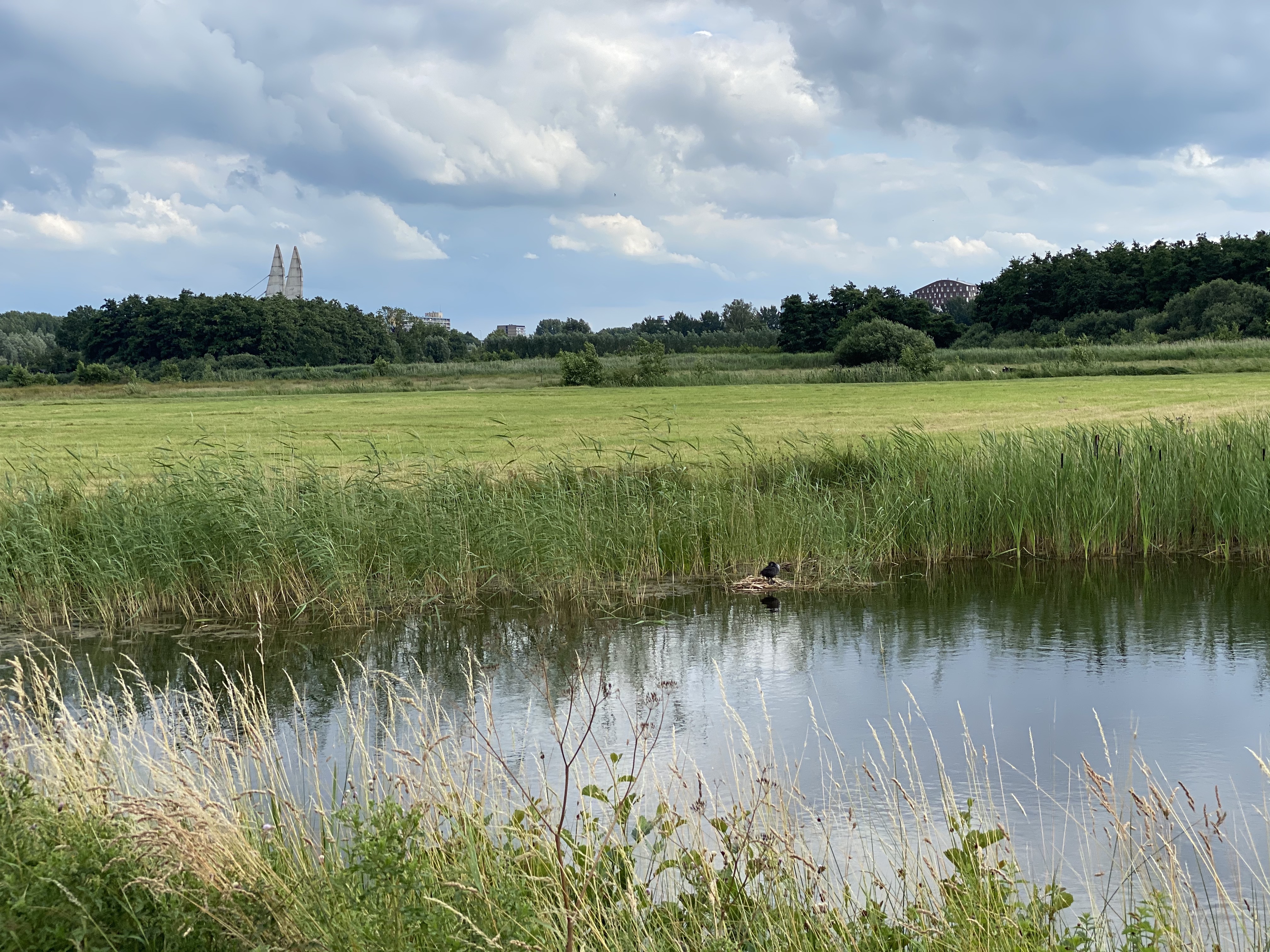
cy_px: 476
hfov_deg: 36.8
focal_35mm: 52
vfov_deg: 28.0
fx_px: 1908
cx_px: 635
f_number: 2
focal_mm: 6
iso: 20
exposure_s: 1/1261
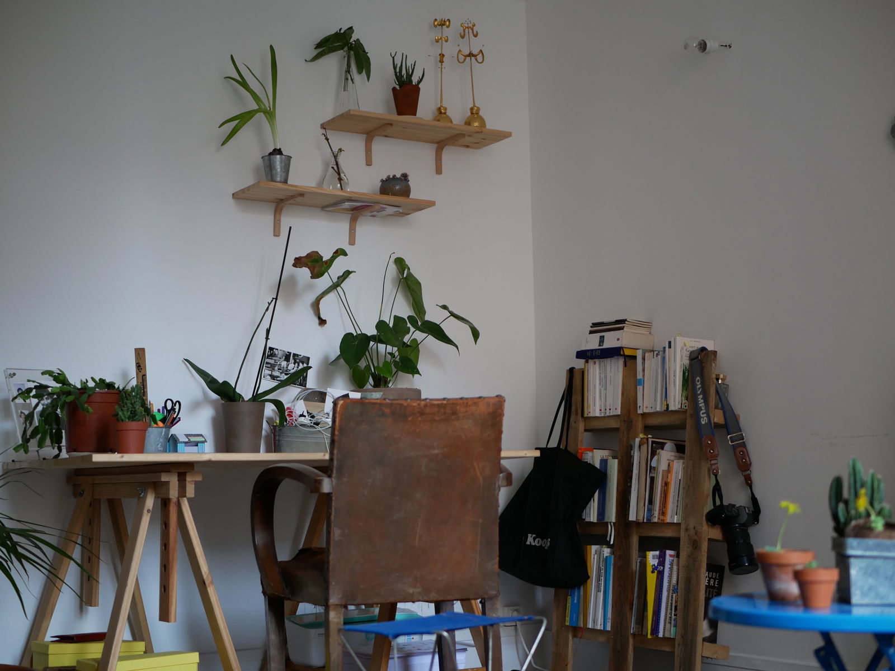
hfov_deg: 38.2
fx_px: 1293
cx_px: 448
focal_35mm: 50
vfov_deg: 29.1
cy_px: 336
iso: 400
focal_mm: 25
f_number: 1.7
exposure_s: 1/40
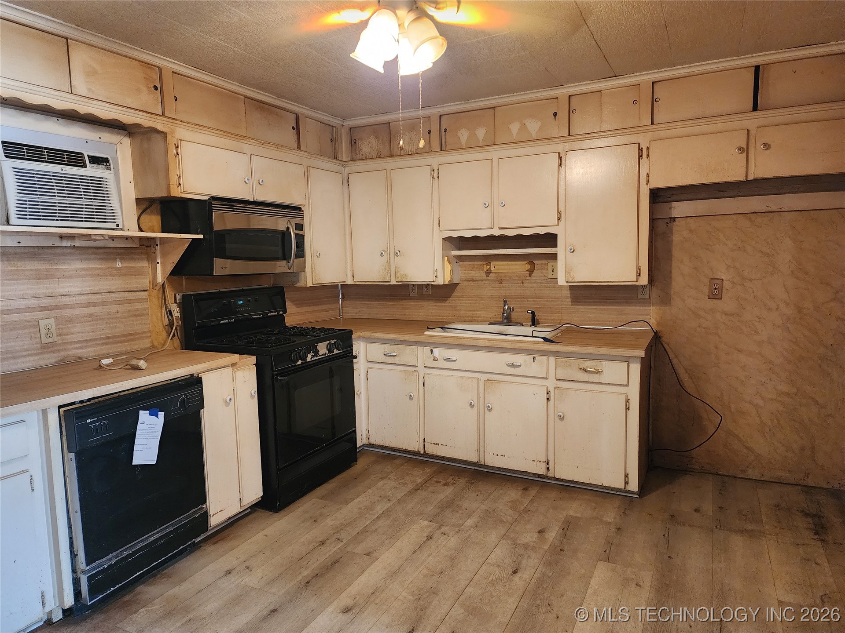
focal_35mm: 23
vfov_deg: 58.9
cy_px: 316
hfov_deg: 73.9
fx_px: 561
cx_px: 422
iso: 800
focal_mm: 6.4
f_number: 1.8
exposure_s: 1/60
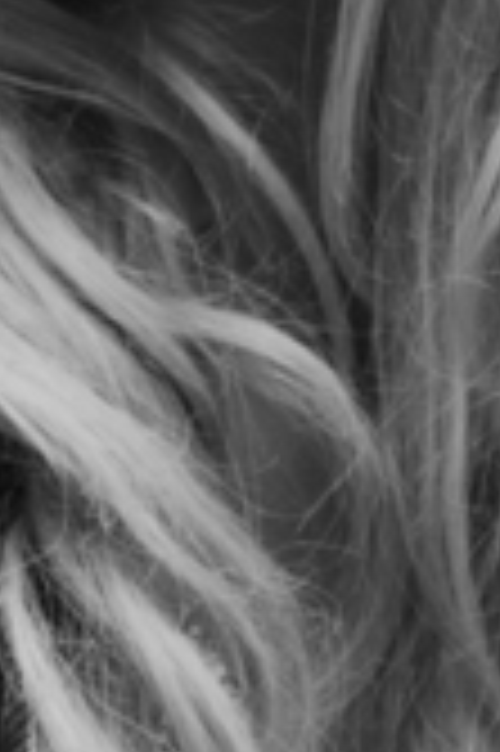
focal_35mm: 1122
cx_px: 194
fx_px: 23422
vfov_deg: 1.8
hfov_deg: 1.2
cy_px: 248
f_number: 5
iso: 500
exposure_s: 1/125
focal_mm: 180
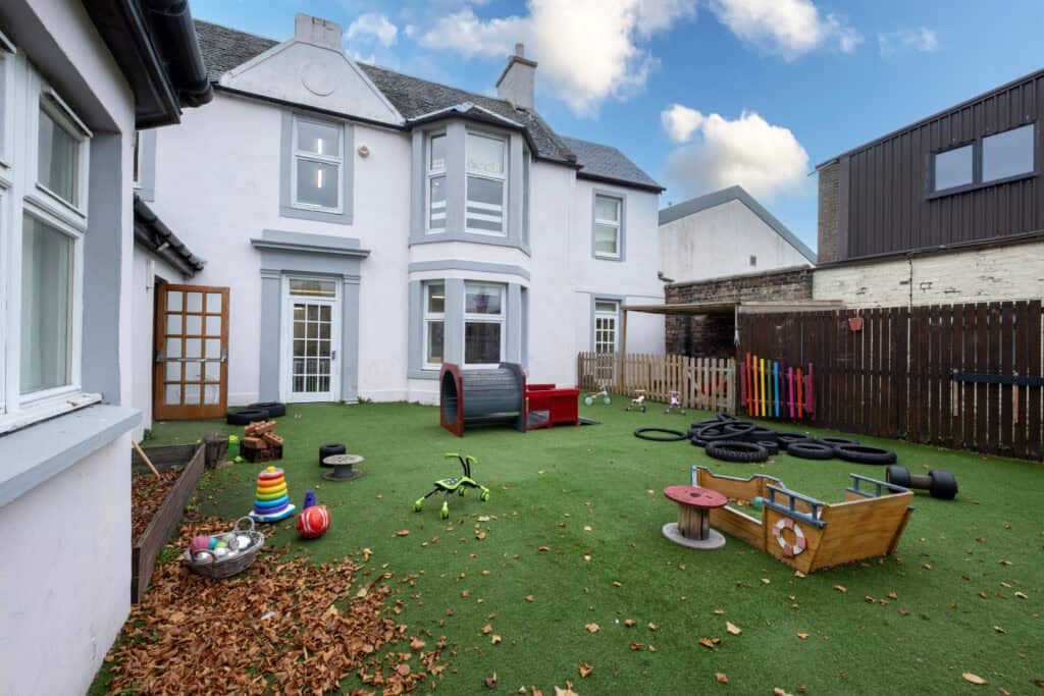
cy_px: 348
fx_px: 435
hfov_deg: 100.4
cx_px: 522
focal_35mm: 15
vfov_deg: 77.3
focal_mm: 10
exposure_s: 1/13
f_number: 10
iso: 125
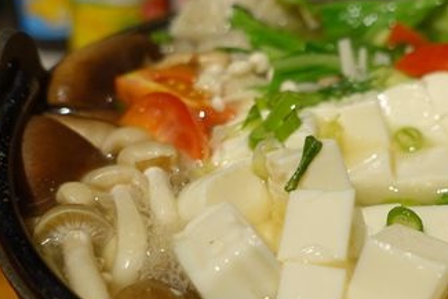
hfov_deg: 29.1
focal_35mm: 68
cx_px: 340
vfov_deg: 20.0
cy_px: 192
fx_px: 847
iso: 250
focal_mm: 12.64
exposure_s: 1/40
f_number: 2.8
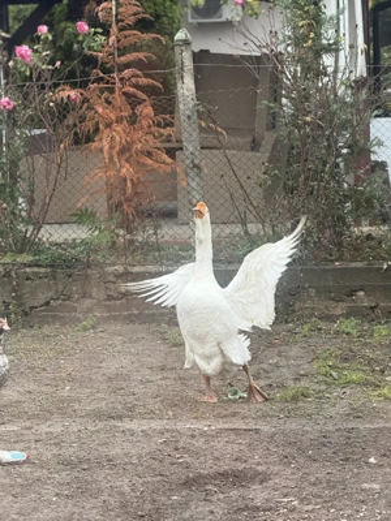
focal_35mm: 120
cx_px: 196
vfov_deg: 16.4
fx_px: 1807
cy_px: 260
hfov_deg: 12.3
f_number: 2.8
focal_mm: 15.66
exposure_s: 1/120
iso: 64
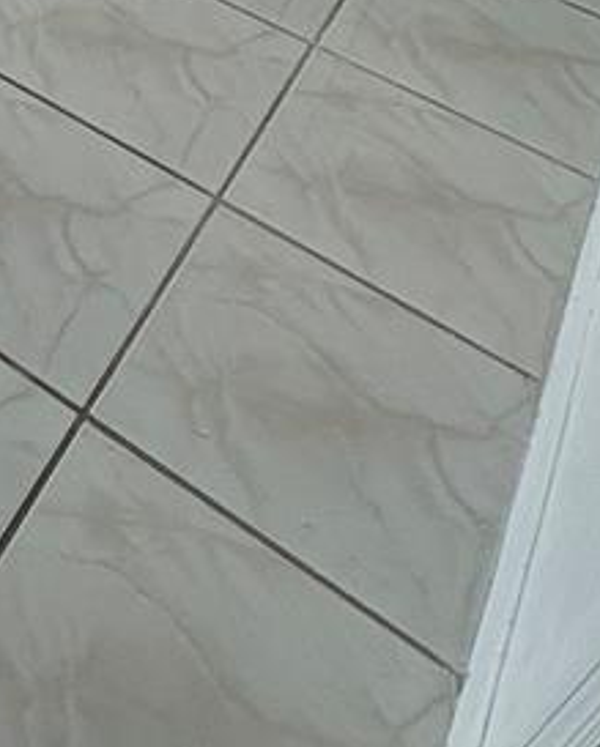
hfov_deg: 19.5
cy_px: -260
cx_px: -460
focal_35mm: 60
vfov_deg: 26.1
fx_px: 1330
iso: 40
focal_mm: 2.22
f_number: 2.2
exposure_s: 1/337
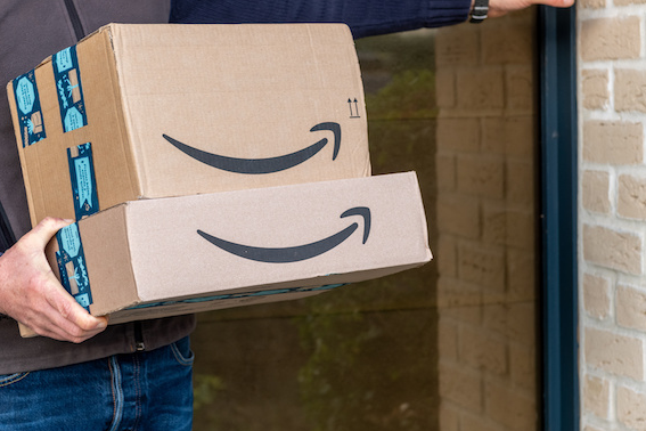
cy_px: 200
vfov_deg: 14.4
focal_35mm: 95
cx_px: 224
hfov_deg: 21.4
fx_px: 1705
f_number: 5.6
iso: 400
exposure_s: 1/30
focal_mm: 70
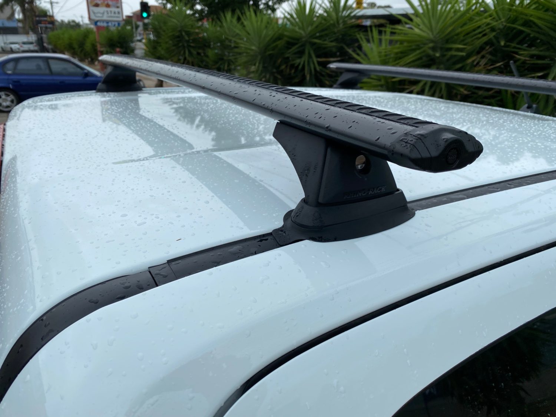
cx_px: 278
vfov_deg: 53.1
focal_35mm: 26
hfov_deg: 67.3
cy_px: 208
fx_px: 418
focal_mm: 4.25
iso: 32
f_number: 1.8
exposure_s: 1/816
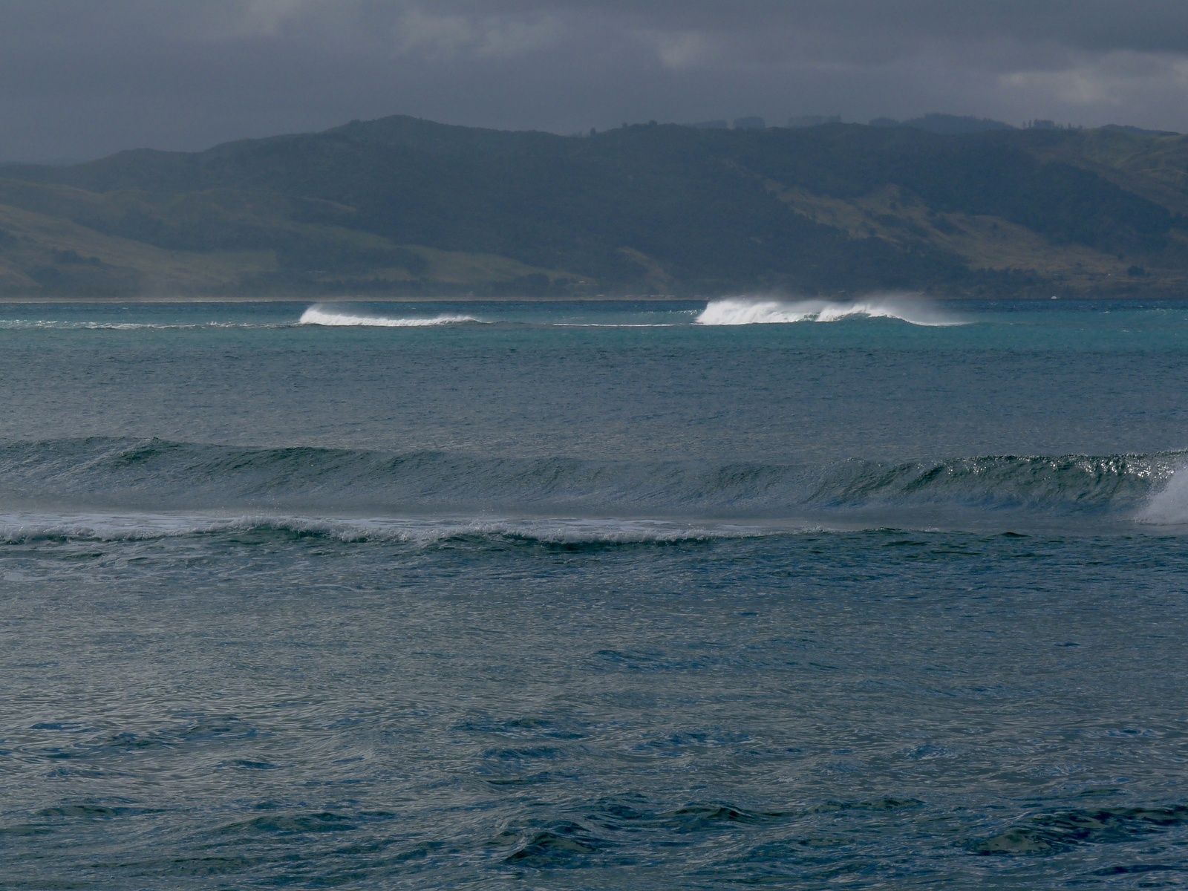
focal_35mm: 180
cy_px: 446
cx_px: 594
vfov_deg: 8.2
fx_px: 6177
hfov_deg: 11.0
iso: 100
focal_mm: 32
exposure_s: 1/500
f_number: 8
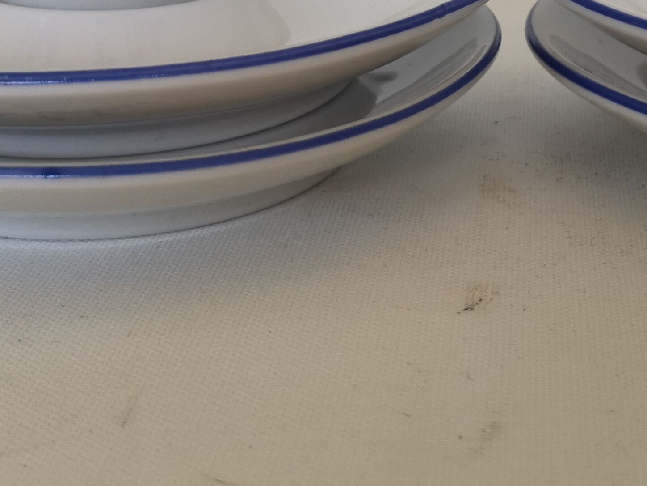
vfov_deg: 18.8
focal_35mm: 74
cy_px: -106
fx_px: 1383
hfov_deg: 25.9
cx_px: 508
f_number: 1.8
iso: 64
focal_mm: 3.95
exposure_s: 1/50
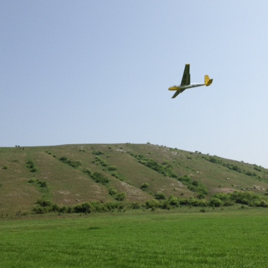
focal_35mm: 47
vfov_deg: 36.0
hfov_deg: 35.8
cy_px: 117
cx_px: 170
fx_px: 412
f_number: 2.4
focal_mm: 4.28
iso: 50
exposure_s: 1/2632
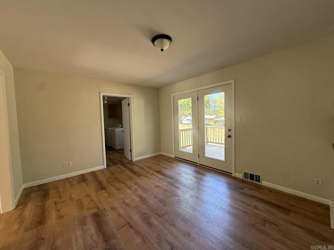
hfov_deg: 102.1
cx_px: 167
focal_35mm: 14
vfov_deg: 85.7
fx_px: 135
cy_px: 125
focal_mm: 2.22
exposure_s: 1/99
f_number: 2.2
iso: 160
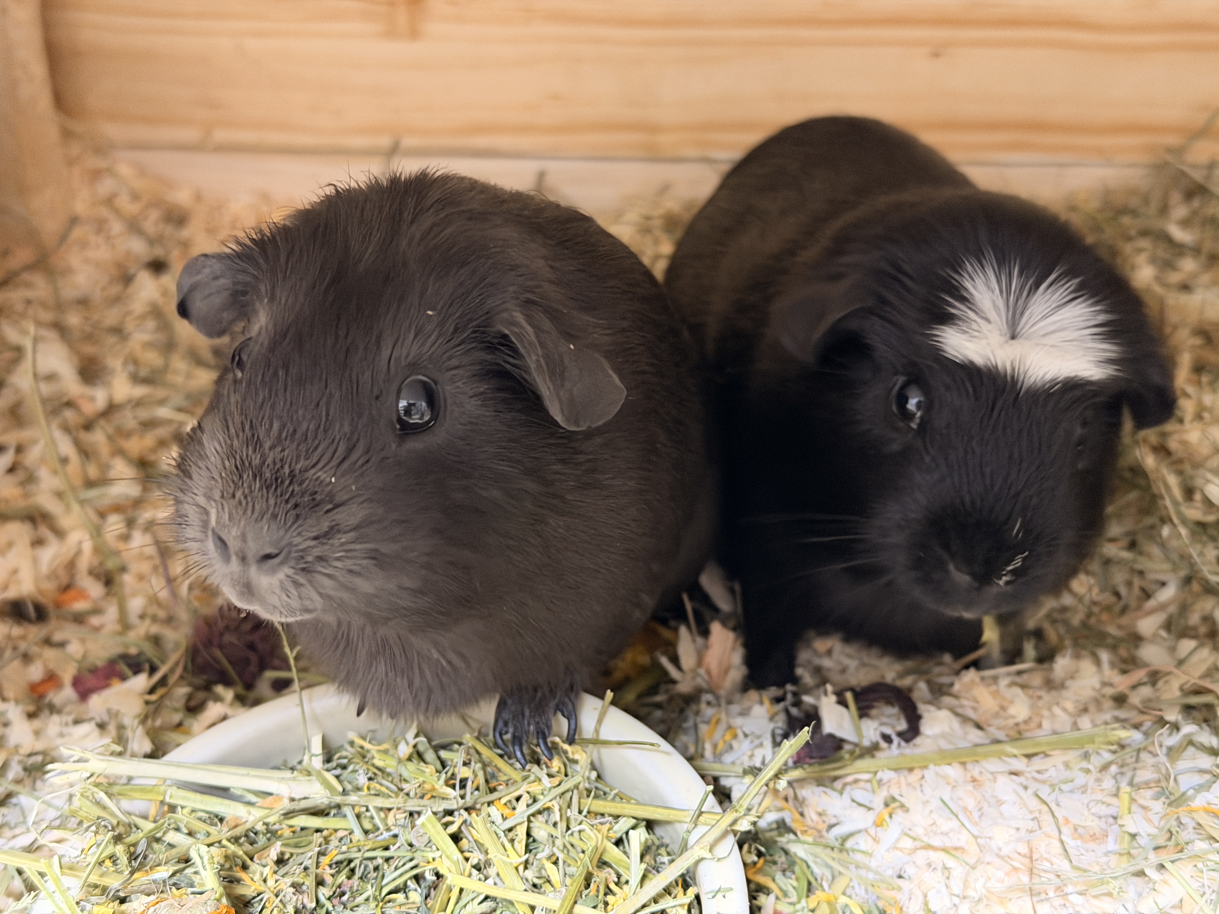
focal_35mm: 48
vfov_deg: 30.3
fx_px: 1690
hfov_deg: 39.7
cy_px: 457
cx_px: 610
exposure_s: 1/23
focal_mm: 6.76
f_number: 1.78
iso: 800
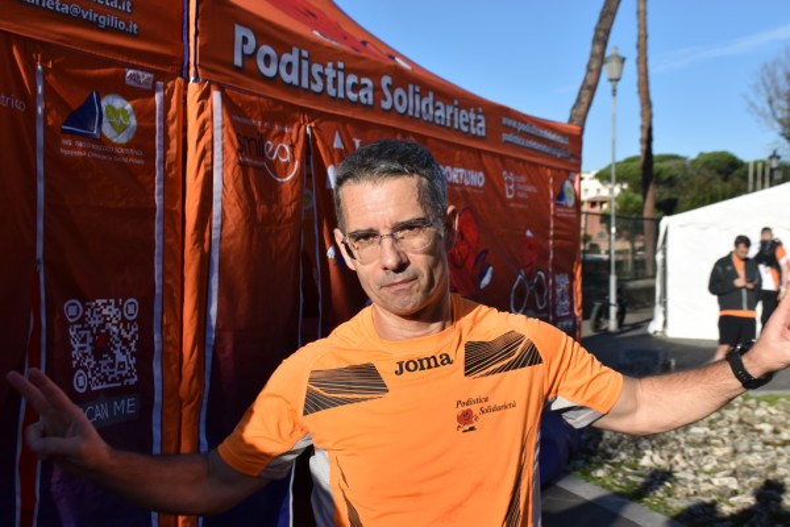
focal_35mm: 45
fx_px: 987
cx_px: 395
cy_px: 264
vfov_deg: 29.9
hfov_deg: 43.6
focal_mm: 30
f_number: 9
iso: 320
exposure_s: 1/800
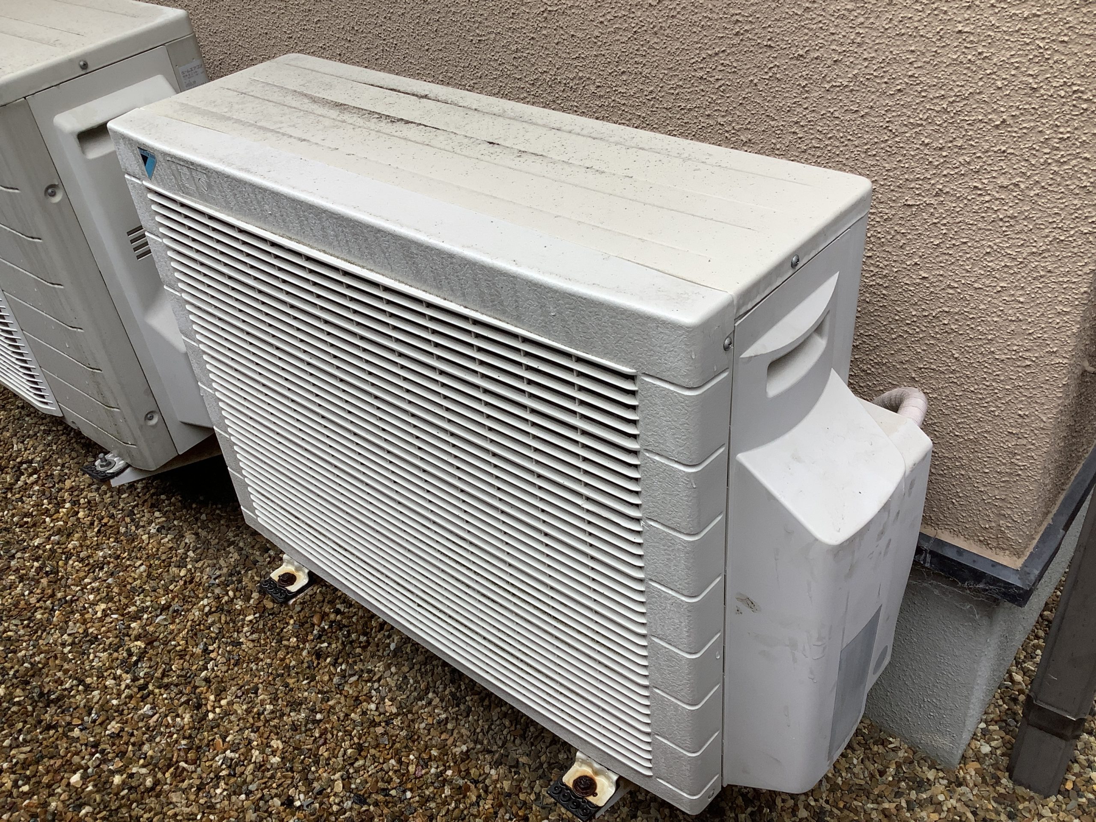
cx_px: 548
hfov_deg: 58.4
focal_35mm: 31
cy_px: 411
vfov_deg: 45.4
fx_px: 982
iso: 32
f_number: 2.4
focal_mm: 3.3
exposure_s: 1/100
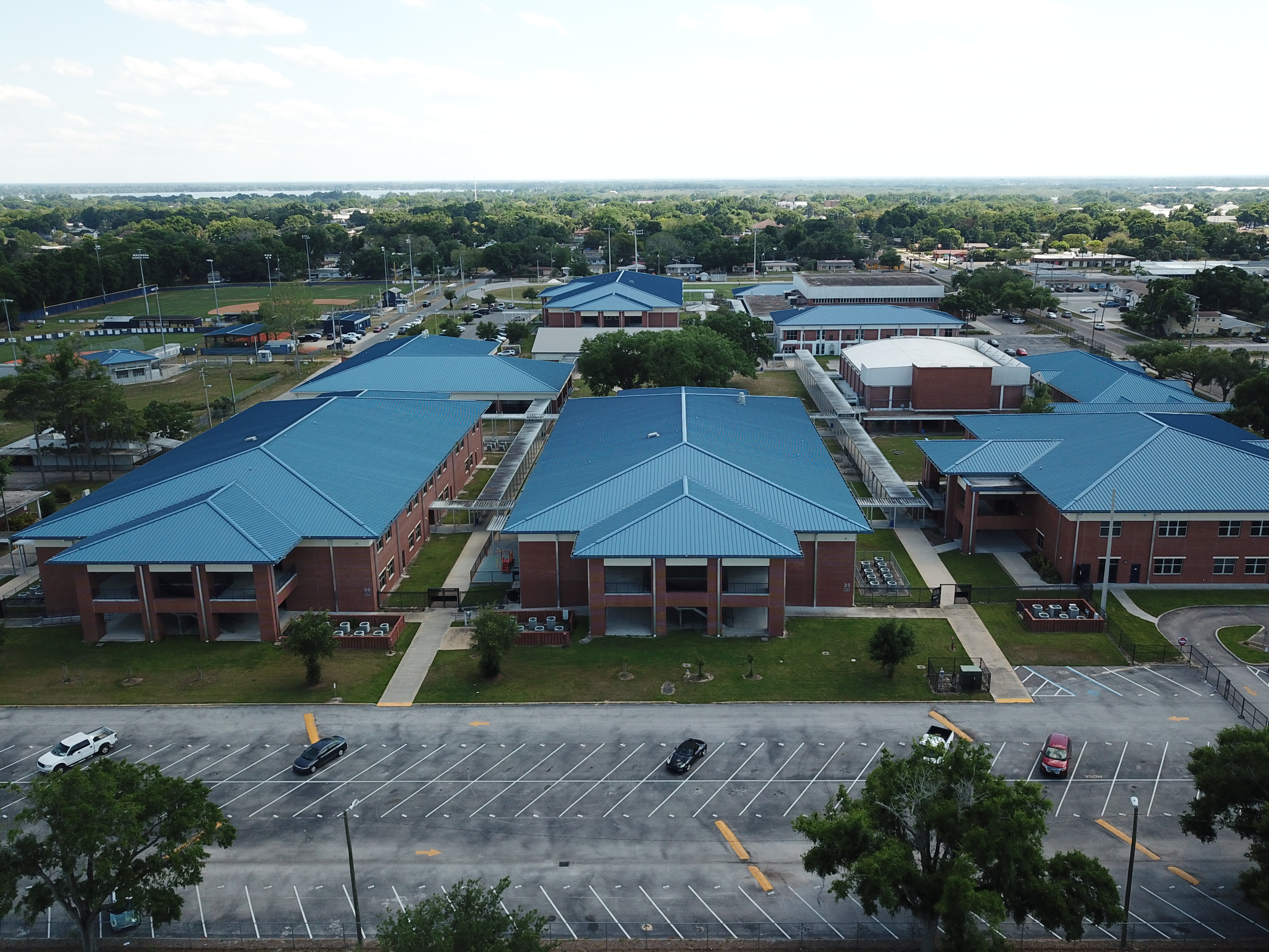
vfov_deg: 49.7
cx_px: 673
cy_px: 460
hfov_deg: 63.4
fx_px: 1027
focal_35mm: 28
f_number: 2.2
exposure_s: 1/725
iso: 100
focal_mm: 4.73
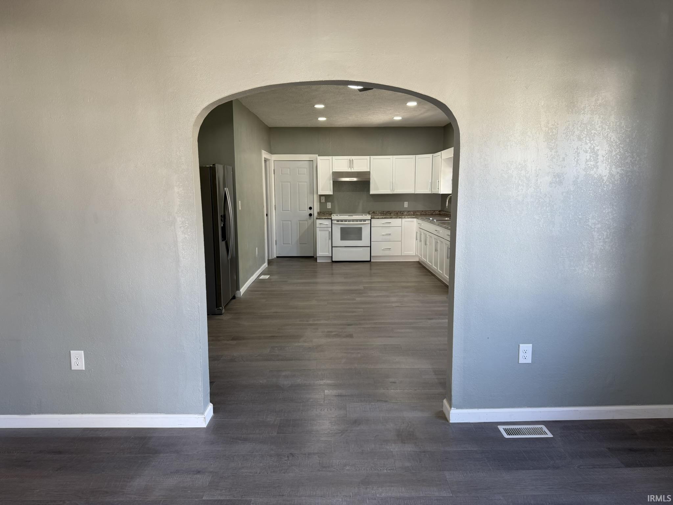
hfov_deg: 71.6
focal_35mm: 24
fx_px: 467
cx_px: 336
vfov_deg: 56.8
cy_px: 252
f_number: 1.78
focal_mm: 6.76
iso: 125
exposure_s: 1/120
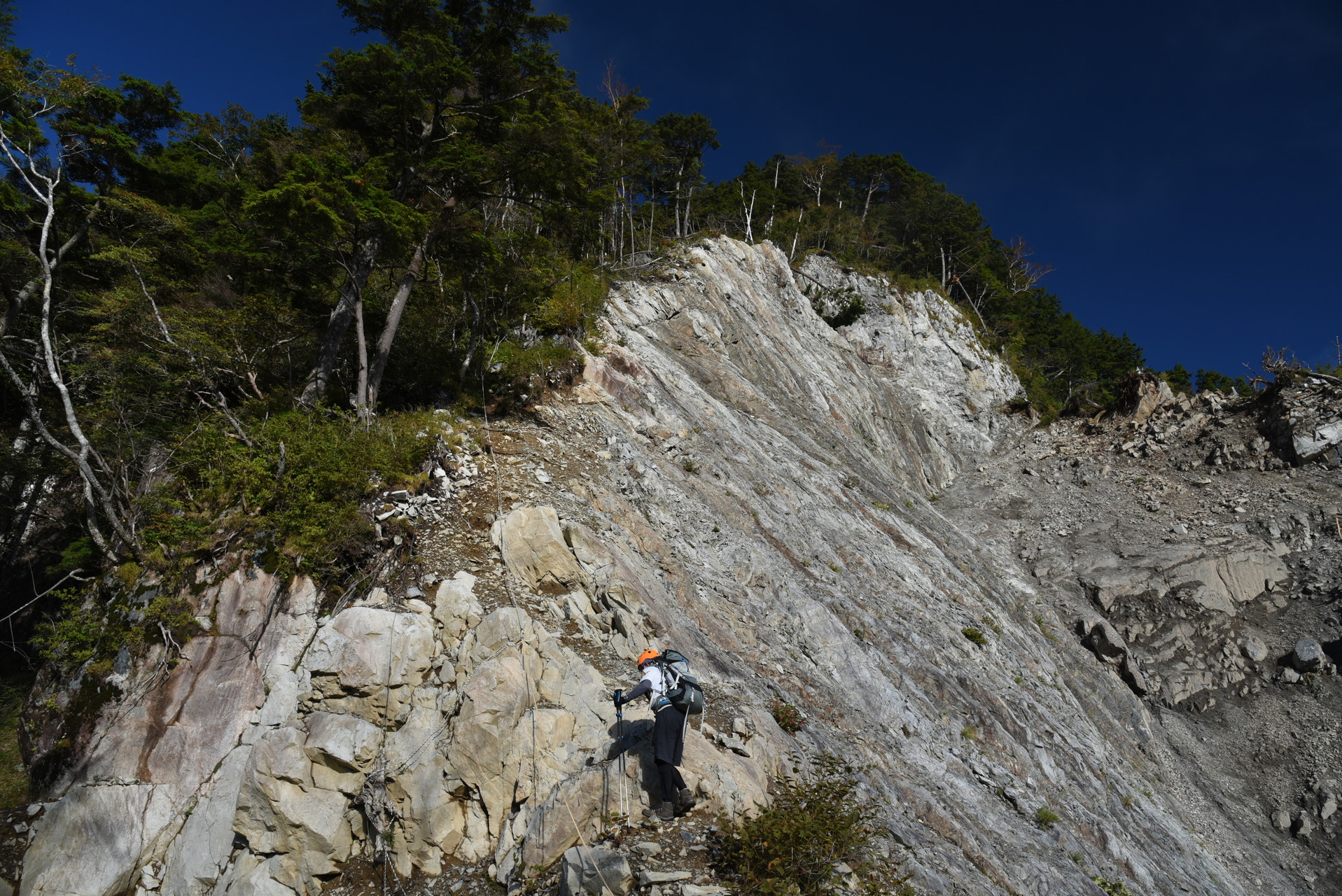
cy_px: 448
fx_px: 895
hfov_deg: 73.7
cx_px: 671
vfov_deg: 53.2
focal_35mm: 24
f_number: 8
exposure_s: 1/160
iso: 100
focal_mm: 24
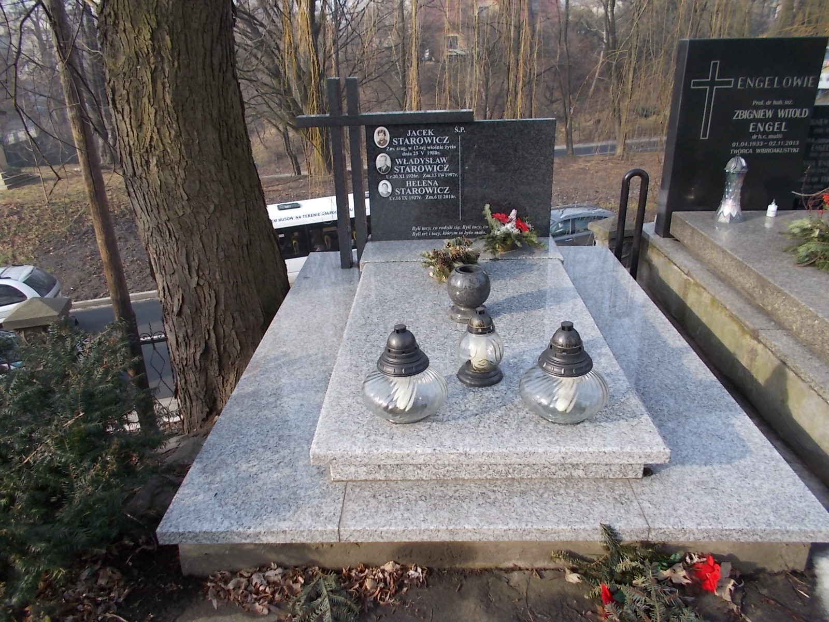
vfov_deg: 53.1
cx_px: 414
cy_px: 311
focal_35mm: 26
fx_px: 623
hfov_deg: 67.3
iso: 80
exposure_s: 1/250
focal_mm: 4.6
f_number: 3.2
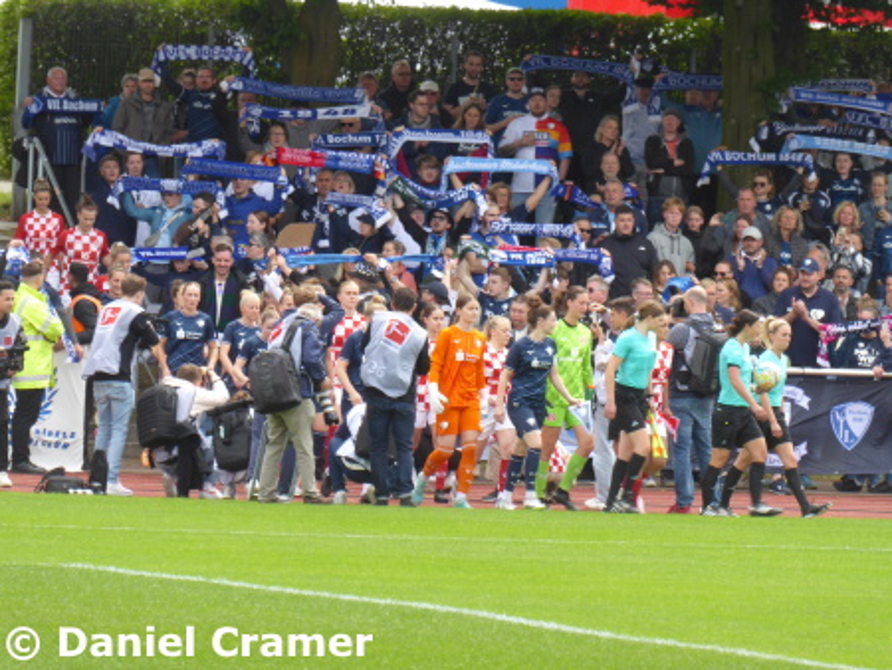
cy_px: 335
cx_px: 446
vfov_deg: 3.5
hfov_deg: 4.6
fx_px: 11112
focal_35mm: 431
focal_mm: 77.3
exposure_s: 1/100
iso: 100
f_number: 6
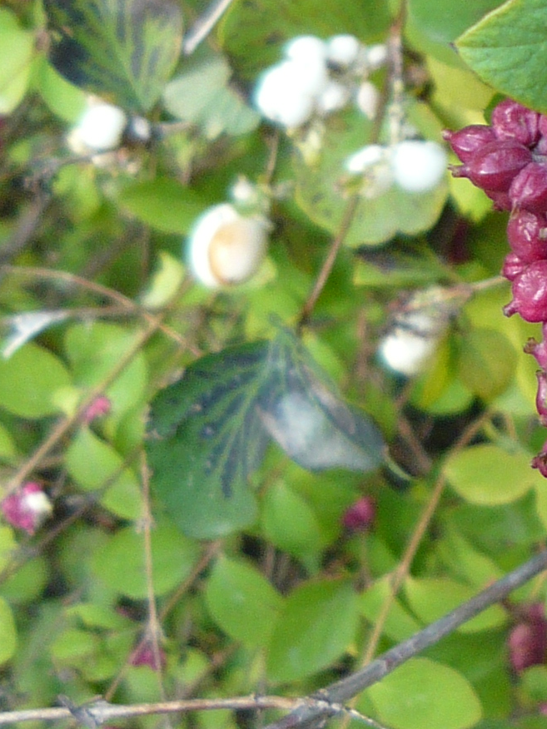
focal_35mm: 123
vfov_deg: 15.0
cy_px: -336
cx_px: 1004
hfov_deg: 11.2
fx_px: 2592
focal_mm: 5.5
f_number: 2.8
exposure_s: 1/50
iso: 100
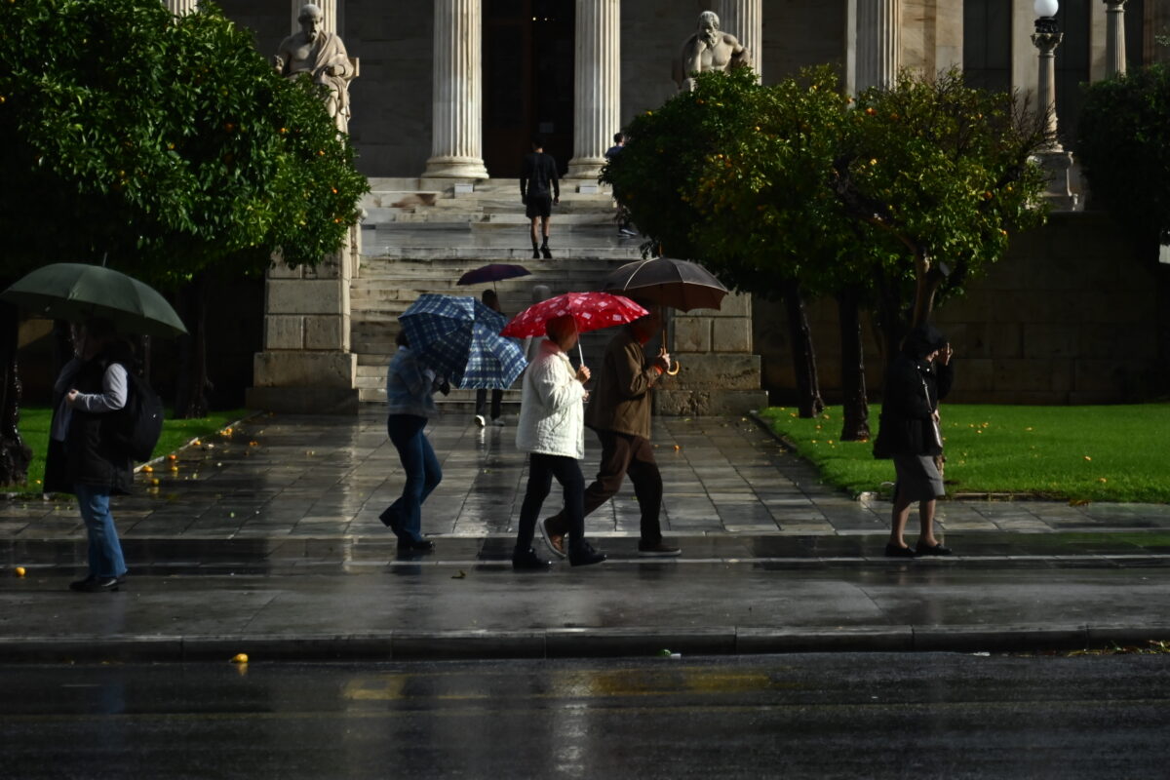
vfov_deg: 13.0
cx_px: 585
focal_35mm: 105
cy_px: 390
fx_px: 3412
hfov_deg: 19.5
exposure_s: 1/8000
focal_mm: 70
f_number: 4
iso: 1250
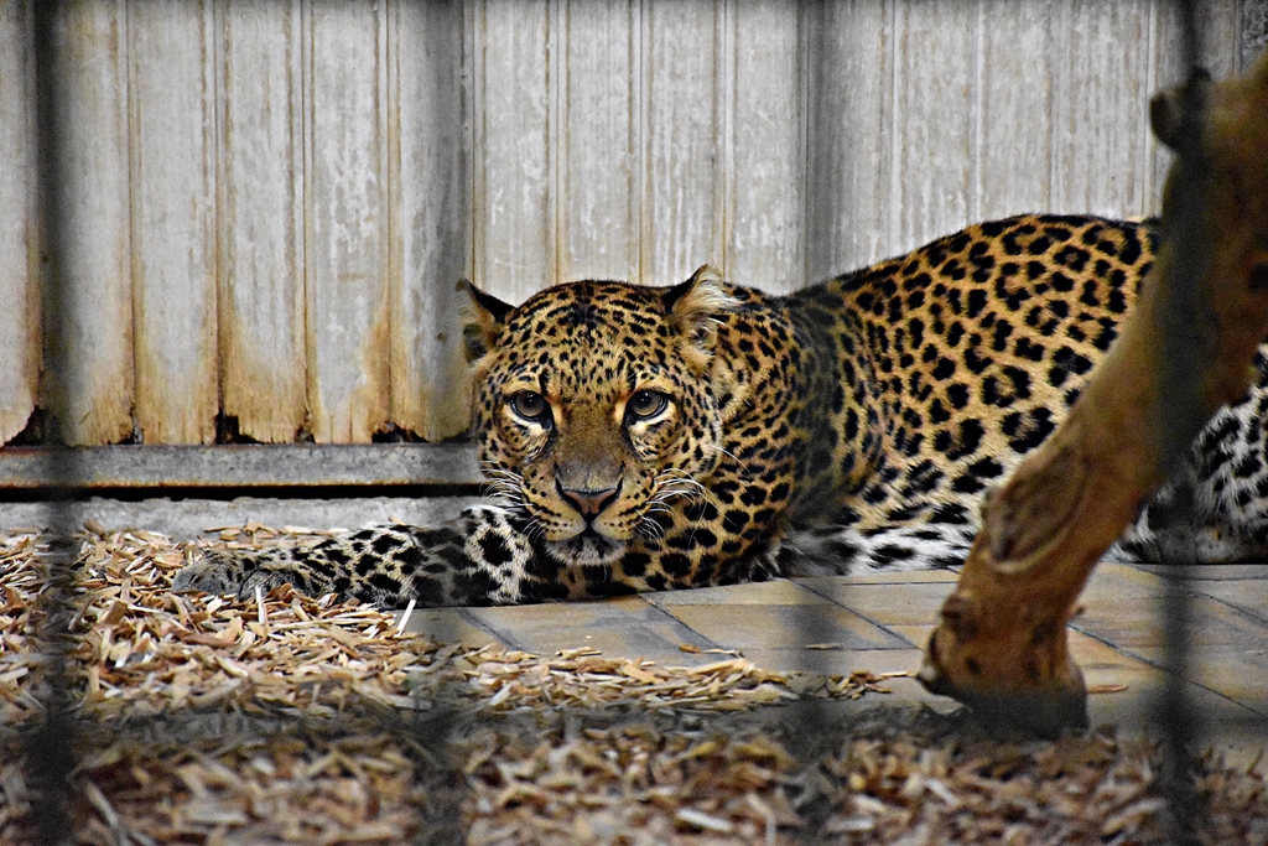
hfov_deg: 9.8
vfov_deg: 6.5
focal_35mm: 210
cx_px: 634
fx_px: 7397
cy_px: 423
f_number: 5.6
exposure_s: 1/400
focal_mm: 140
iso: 12800
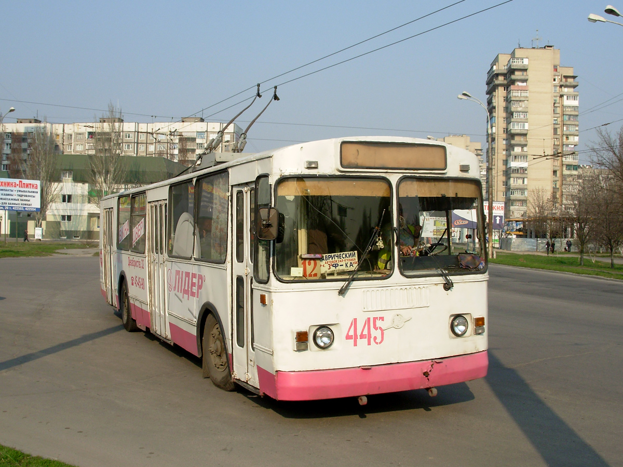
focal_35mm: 38
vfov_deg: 37.7
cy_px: 234
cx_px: 312
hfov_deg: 49.0
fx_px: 684
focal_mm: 6.3
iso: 50
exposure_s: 1/443
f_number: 4.9
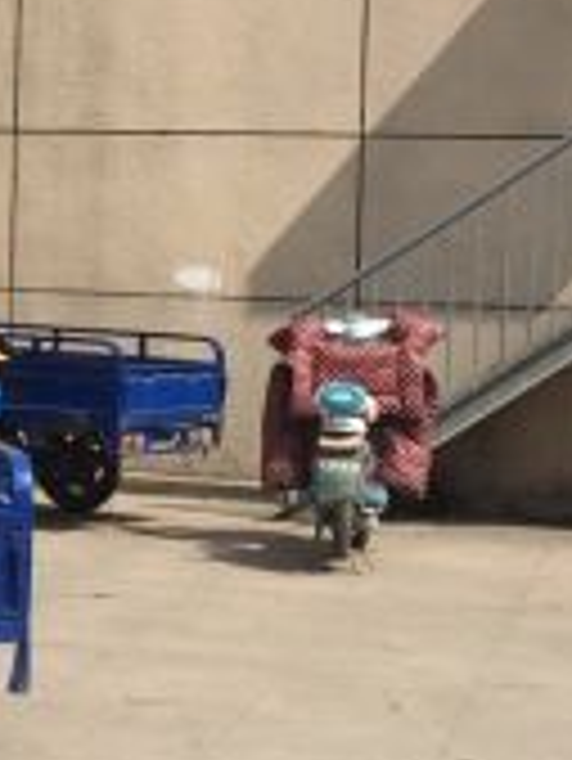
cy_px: 351
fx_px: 2641
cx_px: -309
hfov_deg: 11.8
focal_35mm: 120
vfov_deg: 16.4
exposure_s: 1/1721
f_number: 2.2
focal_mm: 4.15
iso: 32
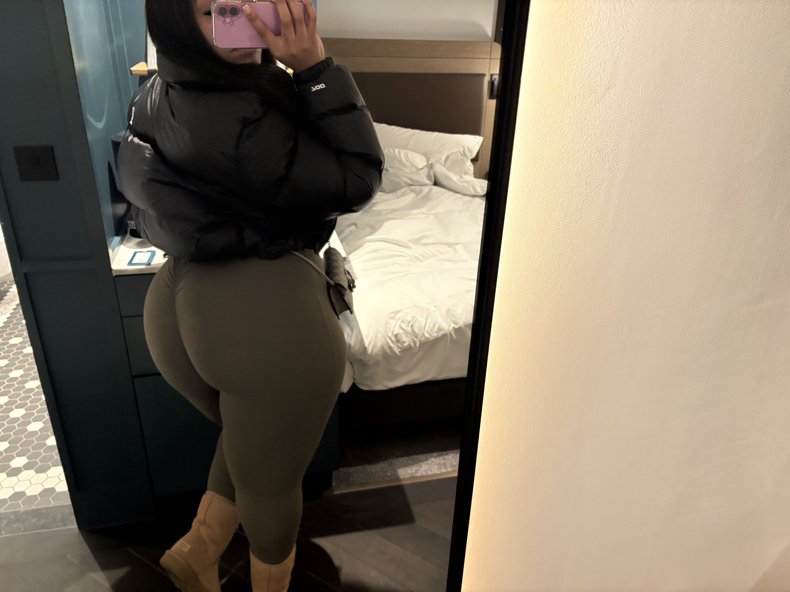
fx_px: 593
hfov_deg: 67.3
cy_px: 296
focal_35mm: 26
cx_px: 395
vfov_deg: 53.1
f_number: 1.6
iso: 400
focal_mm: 5.96
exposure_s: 1/50
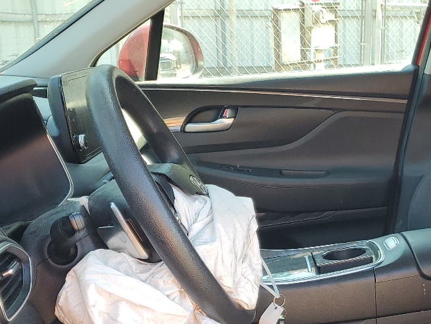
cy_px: 280
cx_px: 349
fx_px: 797
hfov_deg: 29.5
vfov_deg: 22.5
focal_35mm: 64
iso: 50
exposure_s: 1/159
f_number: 1.5
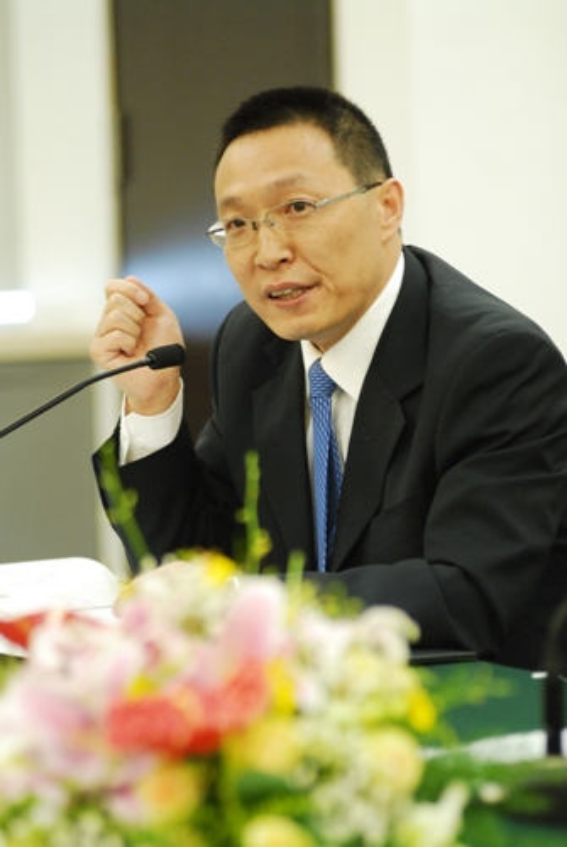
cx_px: 284
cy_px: 424
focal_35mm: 255
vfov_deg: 8.1
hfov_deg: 5.4
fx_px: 6003
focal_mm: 170
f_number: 2.8
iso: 1000
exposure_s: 1/40
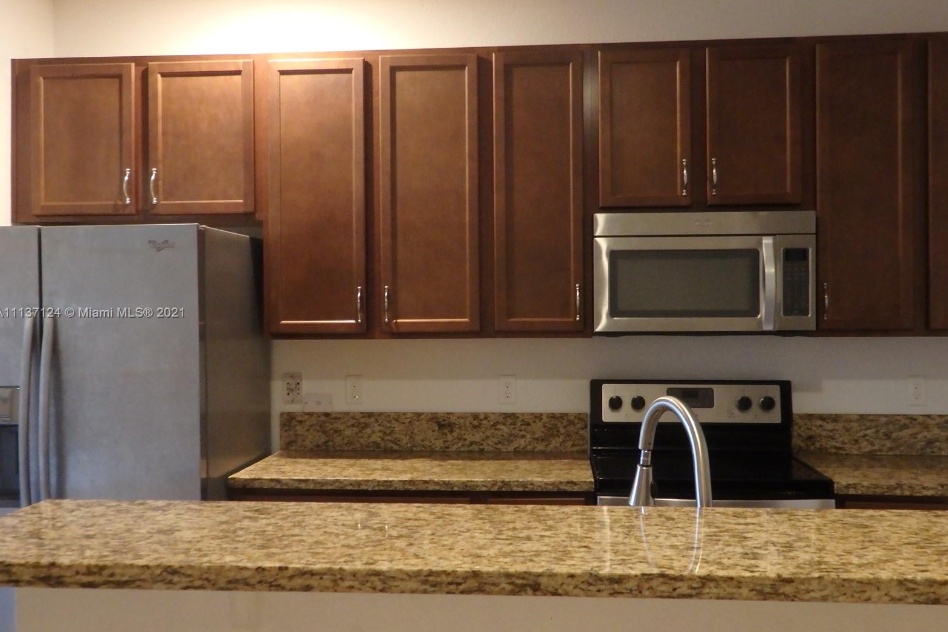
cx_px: 476
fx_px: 922
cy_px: 314
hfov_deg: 54.4
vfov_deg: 37.9
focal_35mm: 35
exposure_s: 1/13
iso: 800
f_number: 3.4
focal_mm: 6
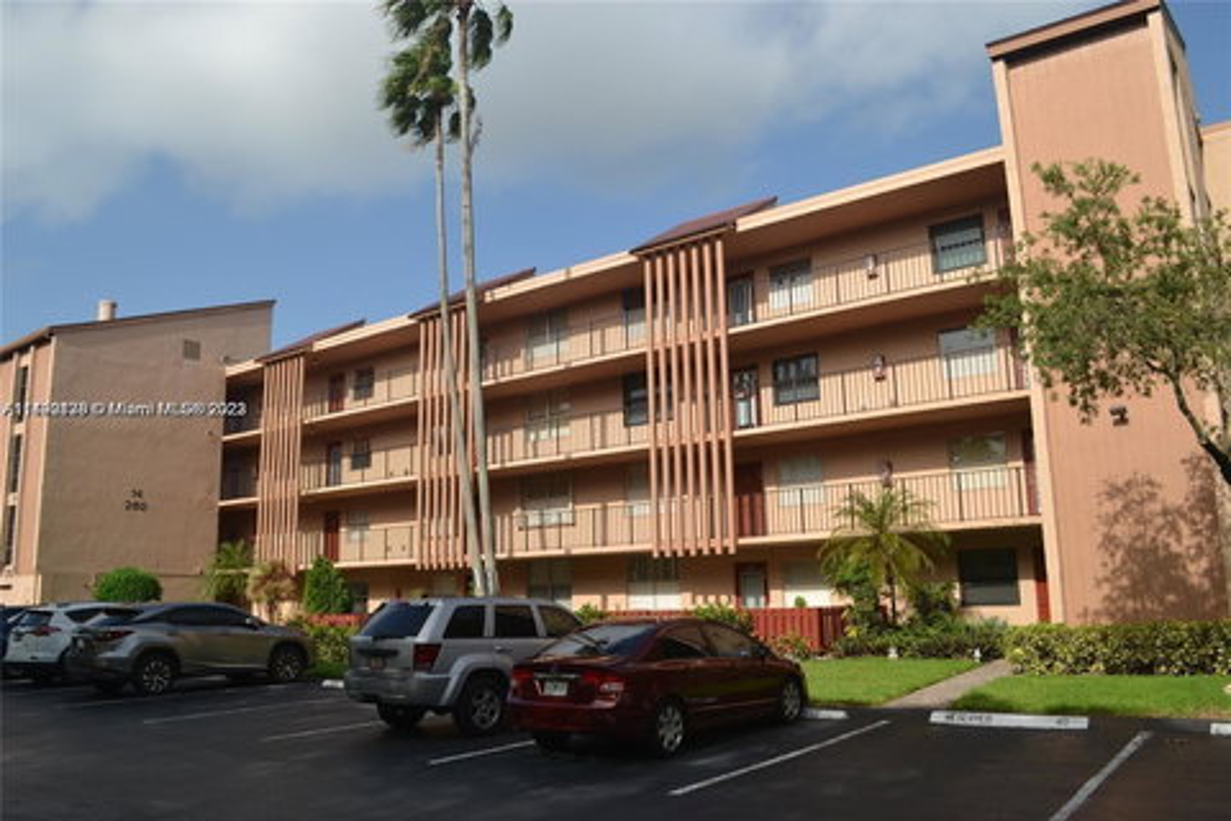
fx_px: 923
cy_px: 410
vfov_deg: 47.9
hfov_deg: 67.4
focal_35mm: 27
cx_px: 616
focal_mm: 18
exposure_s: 1/250
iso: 100
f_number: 8
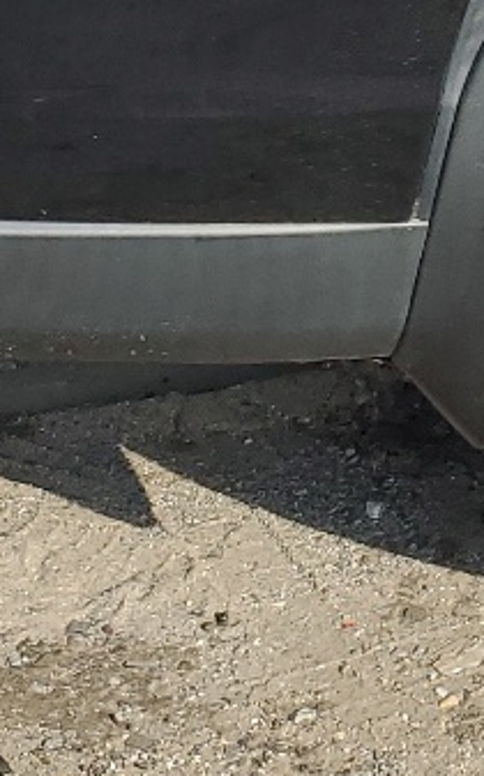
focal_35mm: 131
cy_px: -461
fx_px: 2771
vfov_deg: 14.6
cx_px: 1088
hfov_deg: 9.1
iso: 50
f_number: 1.5
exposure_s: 1/2000
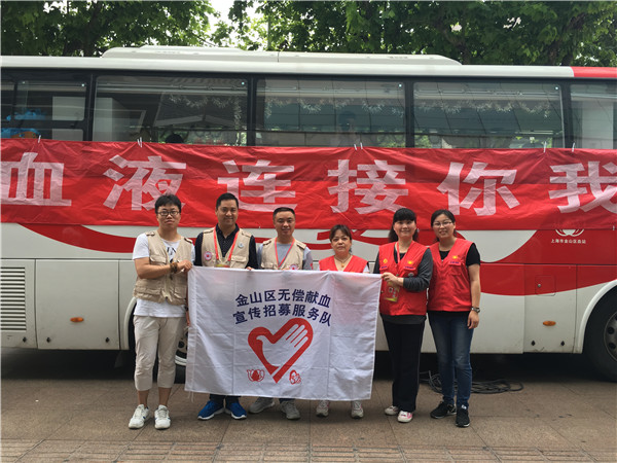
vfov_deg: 48.2
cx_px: 308
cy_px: 232
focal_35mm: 29
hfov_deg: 61.7
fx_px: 517
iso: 25
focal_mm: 4.15
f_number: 2.2
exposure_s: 1/135
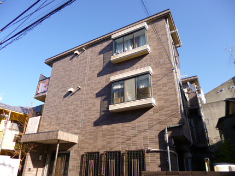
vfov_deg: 56.9
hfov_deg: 71.6
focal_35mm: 24
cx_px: 118
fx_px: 163
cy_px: 88
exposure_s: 1/500
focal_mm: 4.3
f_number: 2.5
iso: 100
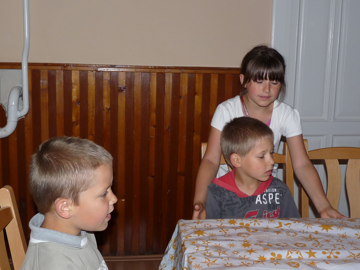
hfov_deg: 39.7
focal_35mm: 48
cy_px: 135
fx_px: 499
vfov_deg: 30.3
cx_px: 180
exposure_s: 1/30
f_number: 2.8
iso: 100
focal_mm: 4.8
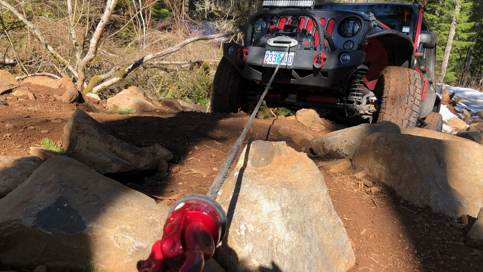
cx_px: 244
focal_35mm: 31
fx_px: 397
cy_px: 149
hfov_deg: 62.6
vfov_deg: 37.7
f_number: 1.8
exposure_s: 1/706
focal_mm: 3.99
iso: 20
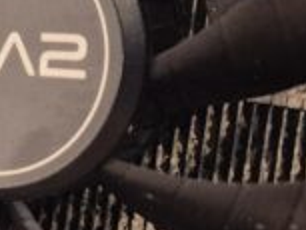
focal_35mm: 154
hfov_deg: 12.1
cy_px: 108
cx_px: -178
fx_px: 1362
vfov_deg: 9.6
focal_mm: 5.4
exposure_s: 1/100
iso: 800
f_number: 1.8
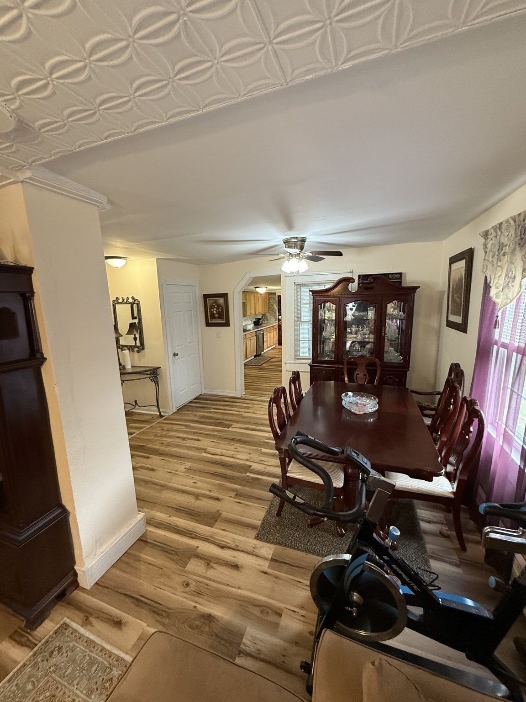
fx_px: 284
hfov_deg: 85.7
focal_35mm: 14
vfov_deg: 102.1
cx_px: 263
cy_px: 351
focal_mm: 2.22
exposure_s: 1/60
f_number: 2.2
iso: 400
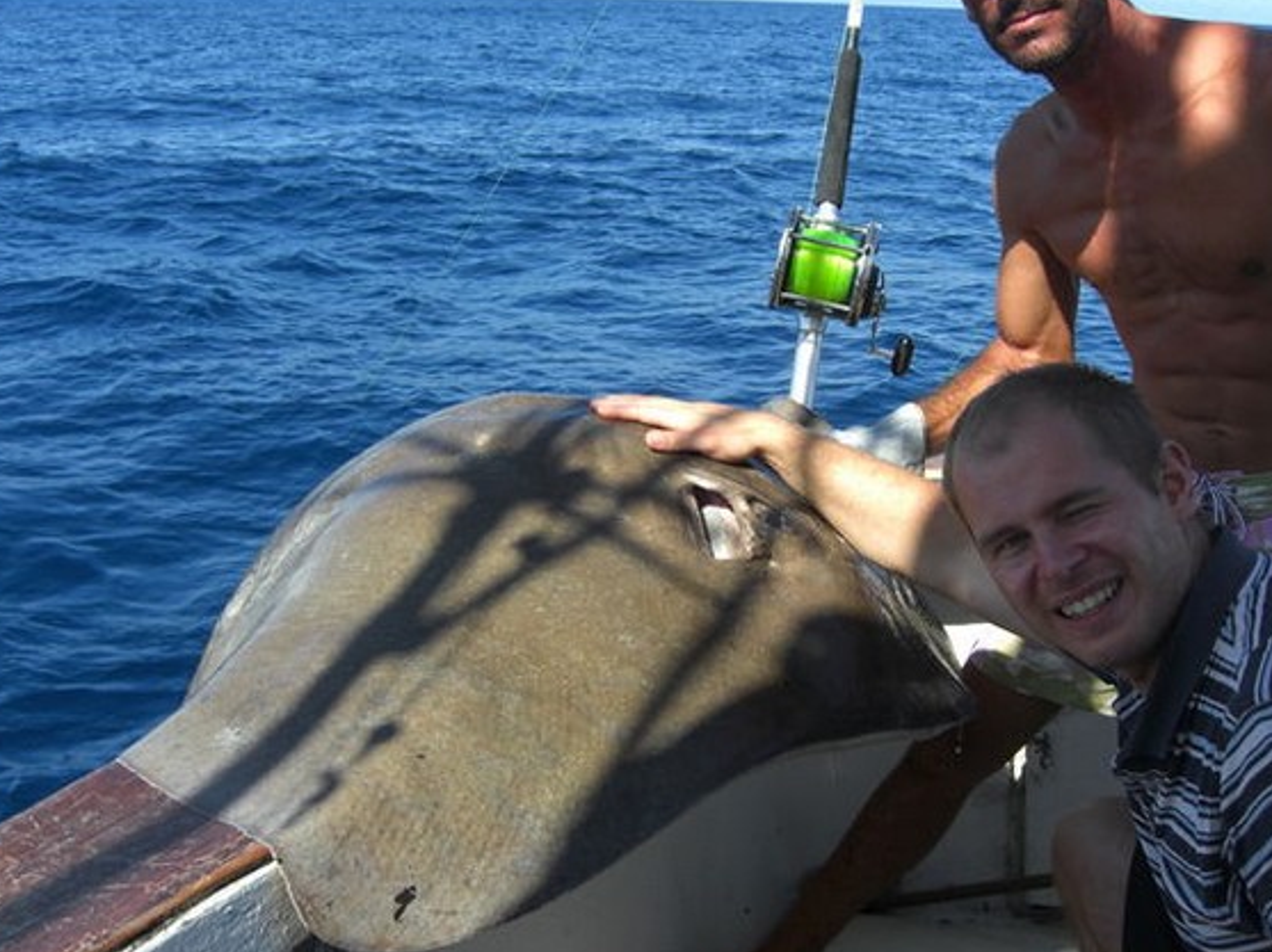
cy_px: 523
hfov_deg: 43.8
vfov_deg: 33.5
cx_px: 685
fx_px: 1579
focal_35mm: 43
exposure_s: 1/500
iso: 80
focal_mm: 7.9
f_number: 4
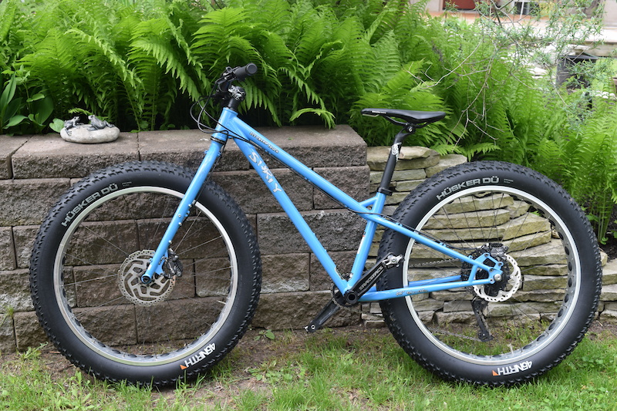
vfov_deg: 30.8
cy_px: 206
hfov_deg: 45.0
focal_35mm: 44
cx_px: 308
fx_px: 745
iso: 400
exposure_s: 1/200
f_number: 7.1
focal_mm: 29
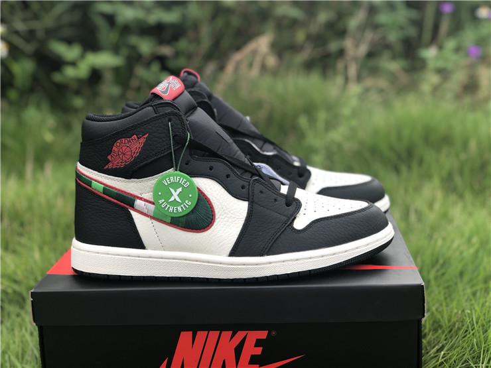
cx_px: 246
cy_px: 184
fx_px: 738
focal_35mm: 52
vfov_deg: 28.0
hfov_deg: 36.8
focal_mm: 6
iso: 16
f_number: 2.4
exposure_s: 1/120
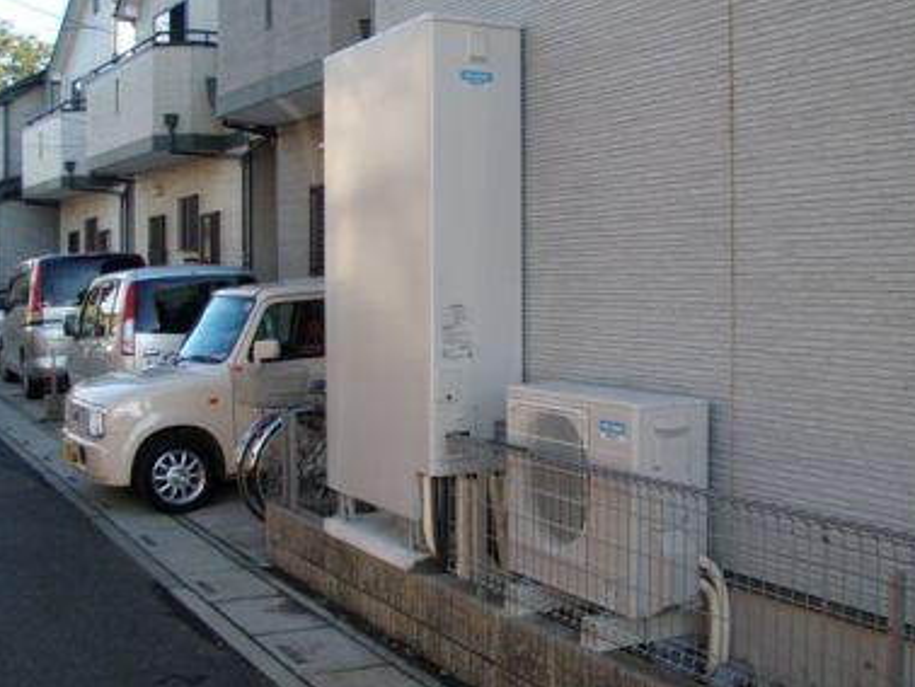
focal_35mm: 45
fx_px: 1190
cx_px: 520
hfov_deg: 42.0
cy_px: 324
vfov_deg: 32.2
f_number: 3.5
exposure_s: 1/160
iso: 80
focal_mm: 6.7
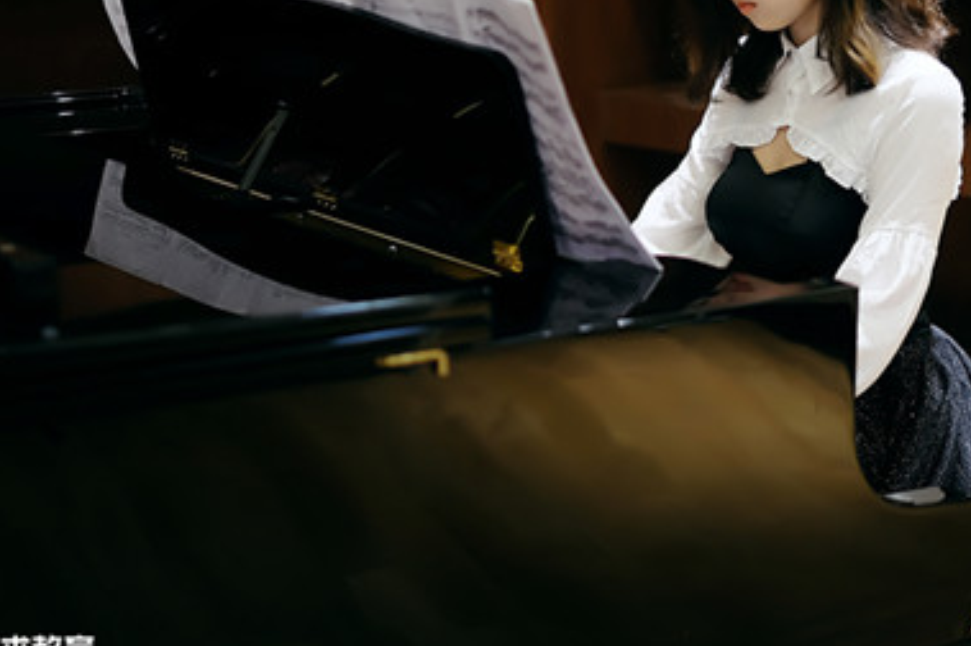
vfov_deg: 16.2
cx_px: 477
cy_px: 219
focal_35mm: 84
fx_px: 2264
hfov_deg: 24.2
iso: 400
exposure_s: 1/100
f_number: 1.4
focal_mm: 35
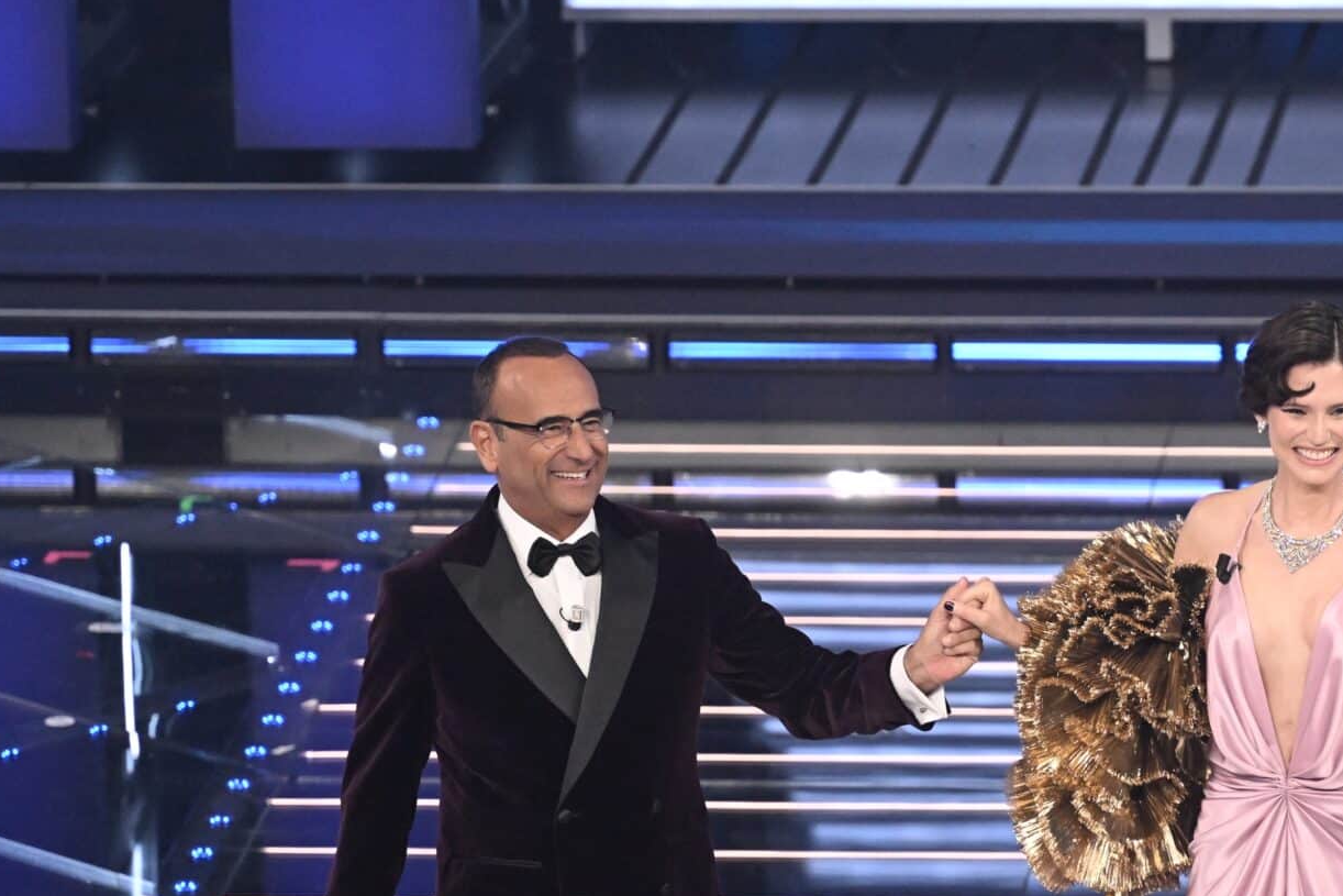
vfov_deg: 3.9
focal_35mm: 356
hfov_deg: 5.8
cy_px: 844
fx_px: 13281
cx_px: 1272
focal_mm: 170
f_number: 4
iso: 4000
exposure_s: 1/320
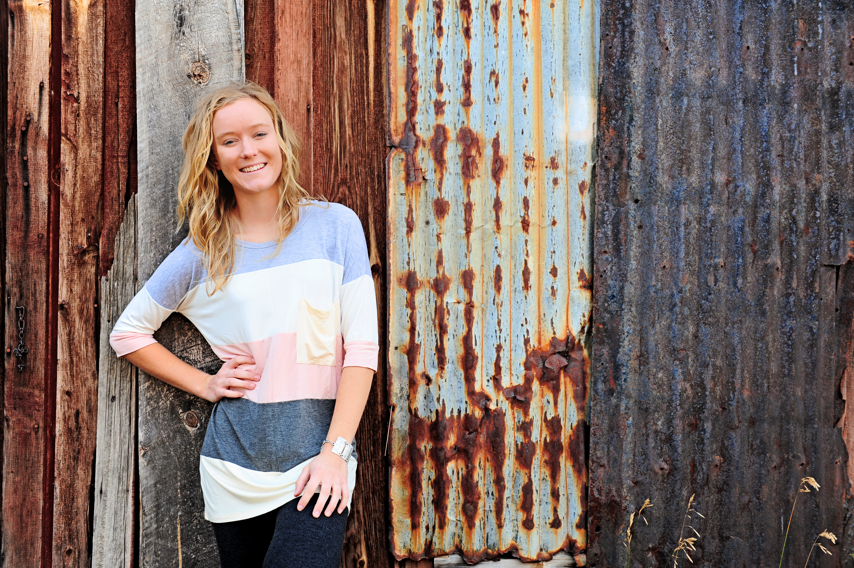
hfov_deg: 54.5
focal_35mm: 35
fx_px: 830
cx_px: 427
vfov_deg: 37.8
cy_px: 284
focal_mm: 35
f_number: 5
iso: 250
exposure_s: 1/200
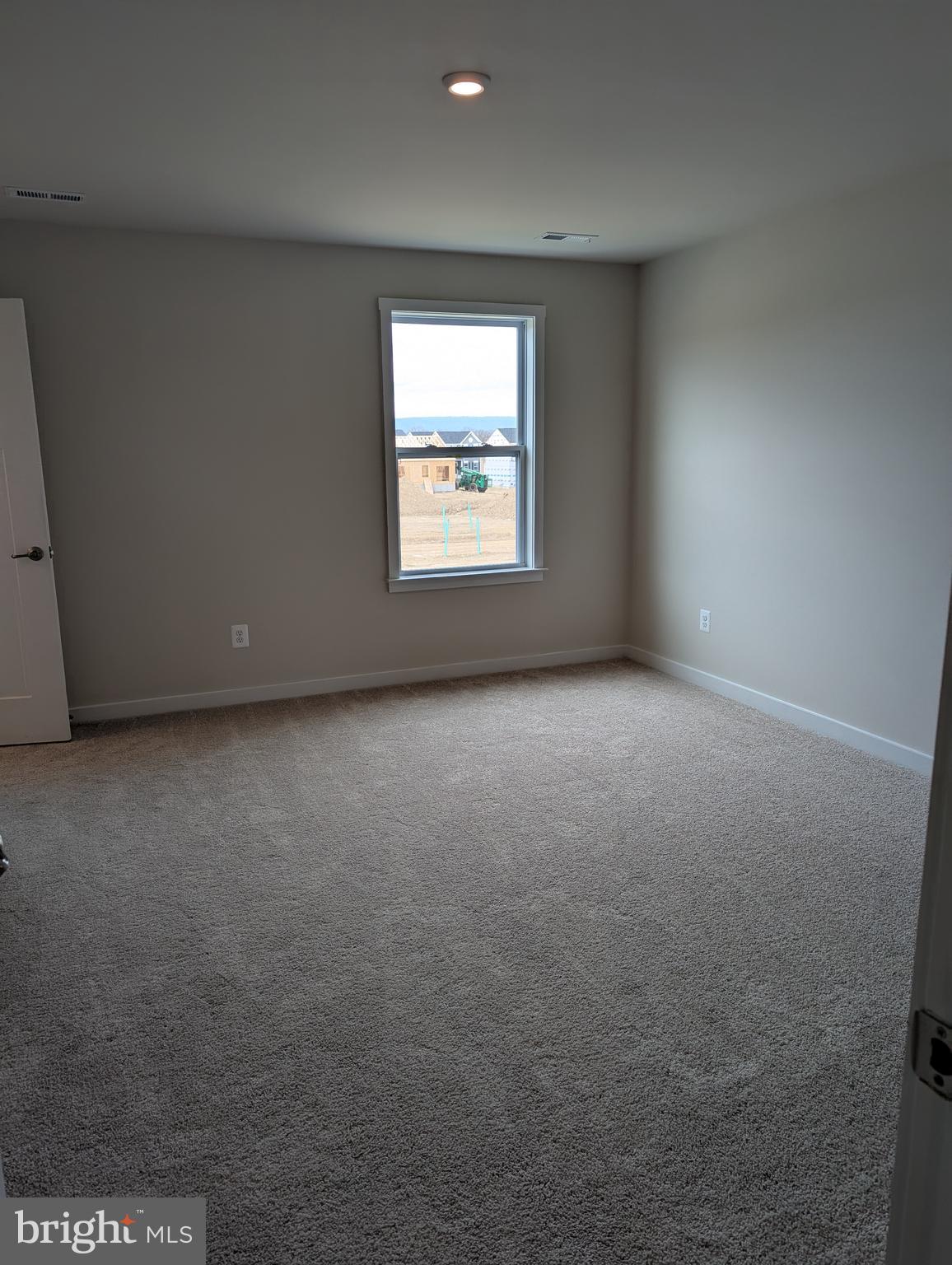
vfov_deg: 71.5
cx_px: 476
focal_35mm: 24
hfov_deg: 56.9
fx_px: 878
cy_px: 632
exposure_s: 1/331
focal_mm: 6.81
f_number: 1.85
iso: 49
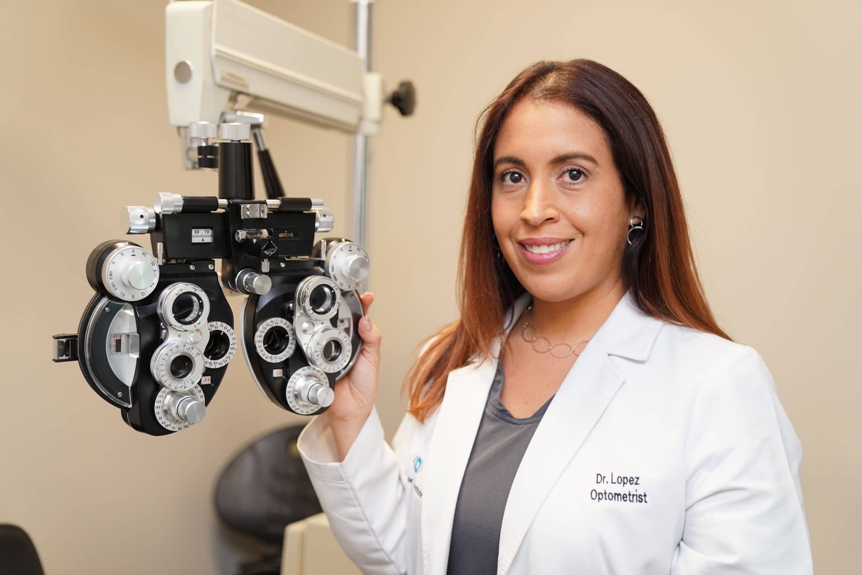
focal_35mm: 46
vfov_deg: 29.2
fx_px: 1101
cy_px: 288
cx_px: 431
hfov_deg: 42.7
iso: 320
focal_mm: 46
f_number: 2.8
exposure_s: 1/60
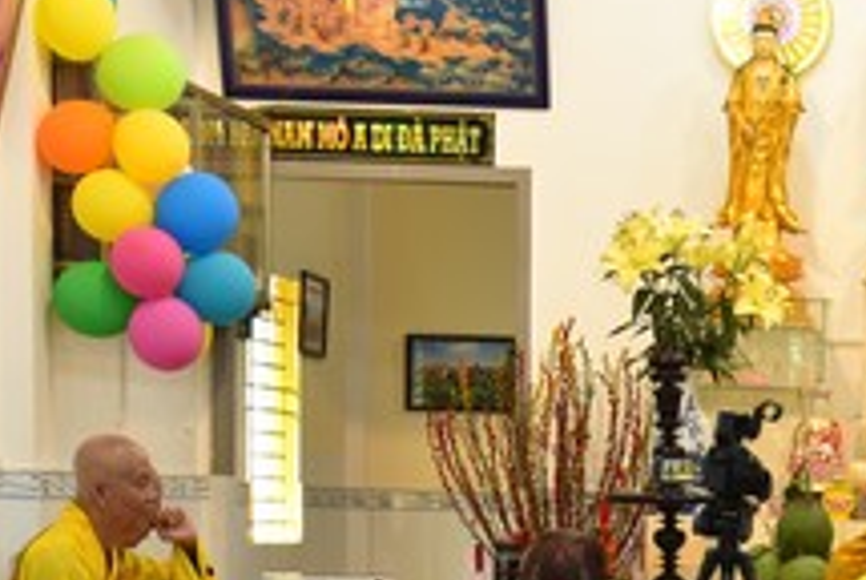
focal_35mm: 133
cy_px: 685
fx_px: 3204
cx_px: 983
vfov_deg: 10.2
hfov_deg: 15.0
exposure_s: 1/60
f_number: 4
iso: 400
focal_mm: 44
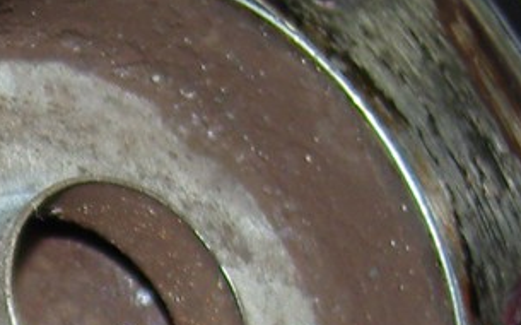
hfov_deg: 7.0
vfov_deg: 4.4
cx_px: -176
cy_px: 582
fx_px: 4185
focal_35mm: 295
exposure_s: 1/50
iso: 100
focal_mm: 11.5
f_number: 3.5
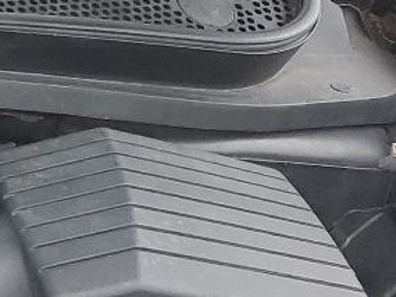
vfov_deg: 10.2
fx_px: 1671
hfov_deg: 10.9
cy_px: 180
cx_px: -628
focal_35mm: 146
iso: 50
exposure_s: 1/185
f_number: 1.5
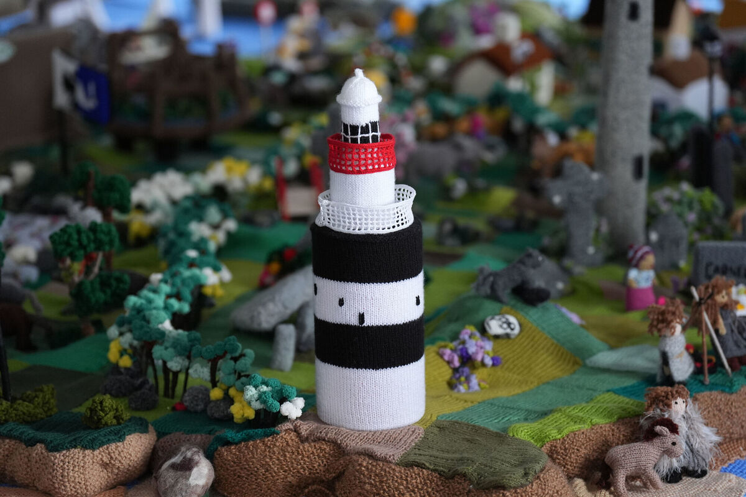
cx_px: 373
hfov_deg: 19.1
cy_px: 248
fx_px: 2217
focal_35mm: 107
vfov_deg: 12.8
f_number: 2.8
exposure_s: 1/500
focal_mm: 107
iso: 2000
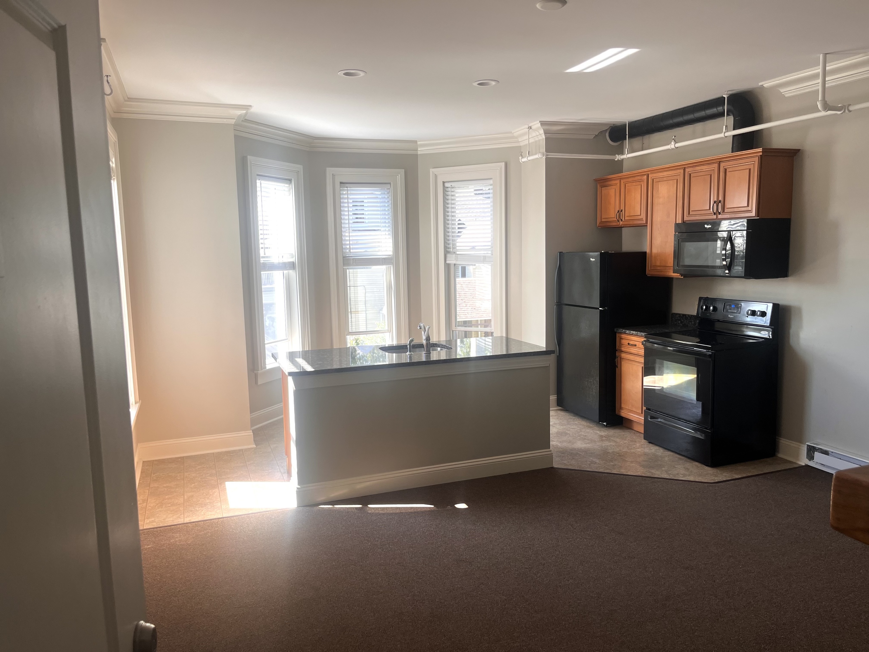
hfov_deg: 67.3
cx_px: 434
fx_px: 653
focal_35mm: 26
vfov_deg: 53.1
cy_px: 326
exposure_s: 1/129
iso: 32
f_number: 1.6
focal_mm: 5.1
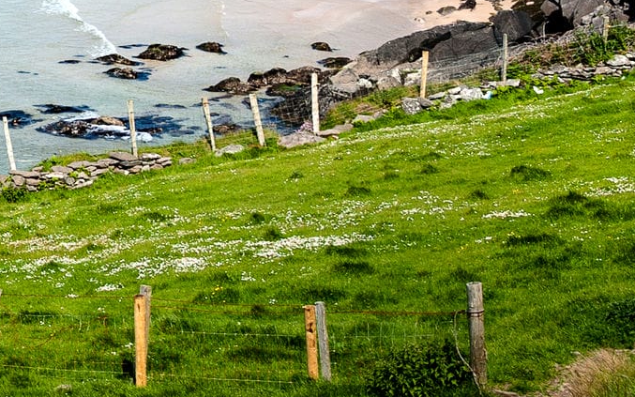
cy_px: -333
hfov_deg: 14.6
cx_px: -232
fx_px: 2353
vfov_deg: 9.2
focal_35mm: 136
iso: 100
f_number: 9
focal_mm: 36
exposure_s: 1/800
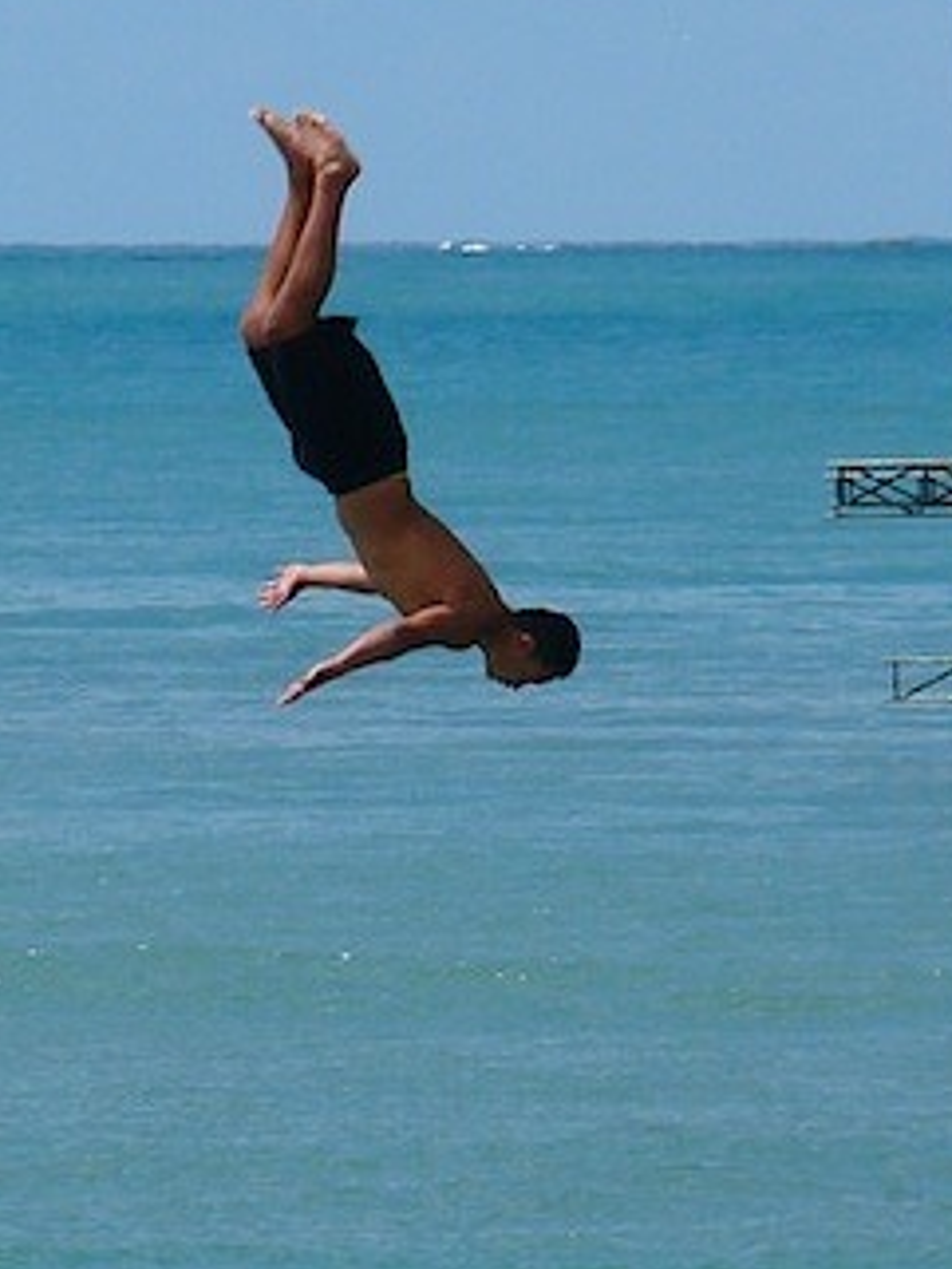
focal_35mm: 787
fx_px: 28839
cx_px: 186
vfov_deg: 2.5
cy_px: 830
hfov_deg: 1.9
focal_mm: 44
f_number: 7.1
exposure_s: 1/500
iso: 100
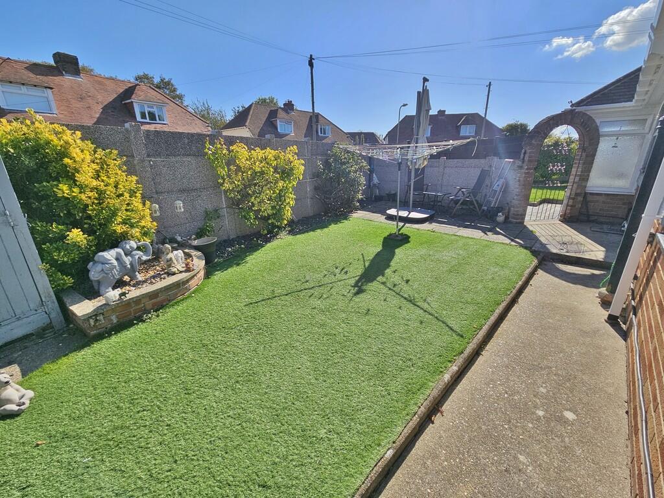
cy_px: 249
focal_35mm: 13
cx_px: 332
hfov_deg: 106.2
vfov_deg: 89.9
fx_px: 249
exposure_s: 1/3238
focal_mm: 2.2
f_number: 2.2
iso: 50
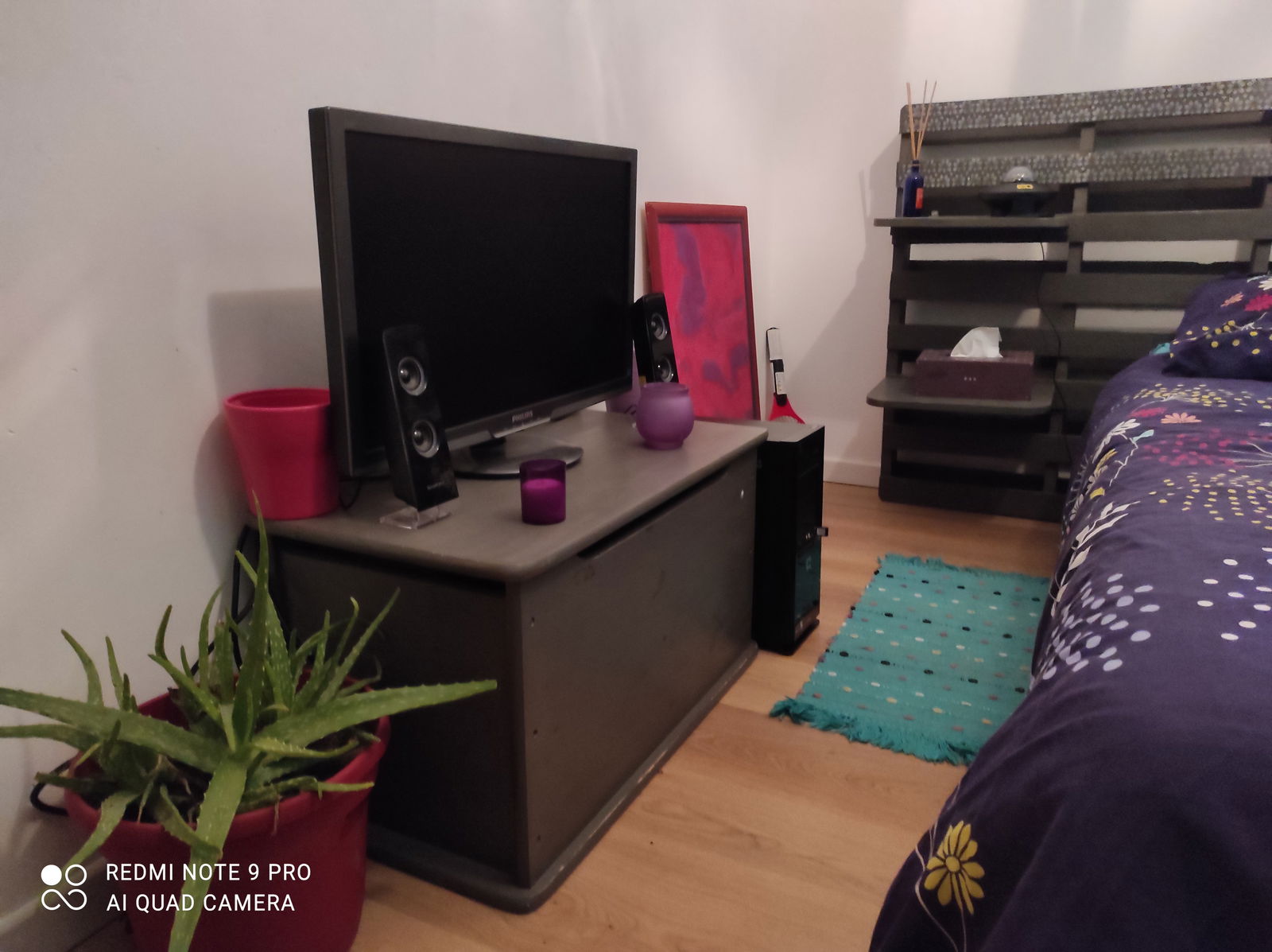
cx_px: 636
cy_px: 476
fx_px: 918
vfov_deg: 54.8
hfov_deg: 69.4
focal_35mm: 25
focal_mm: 5.43
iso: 2901
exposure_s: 1/17
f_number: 1.89
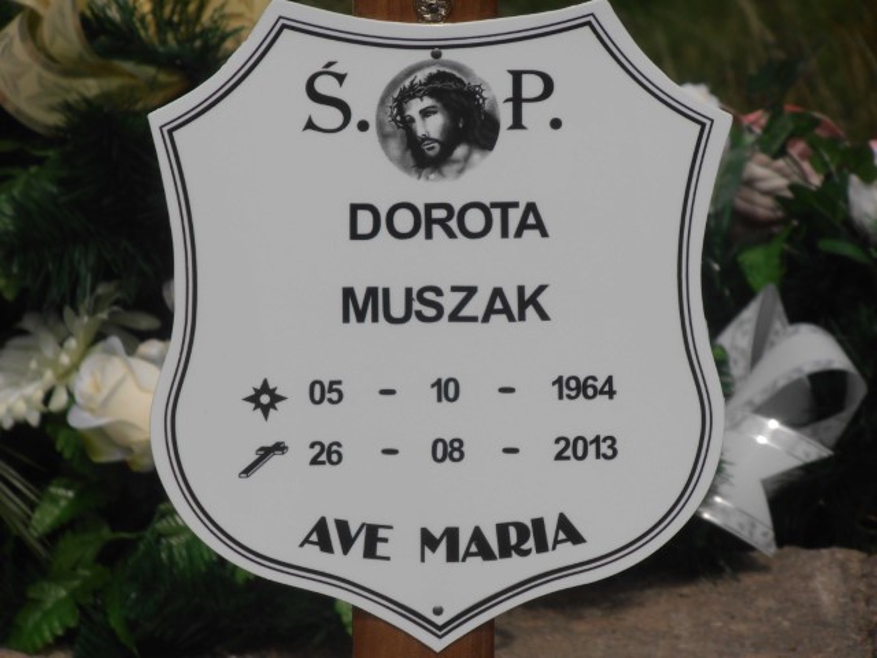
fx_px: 6080
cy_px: 329
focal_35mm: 240
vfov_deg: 6.2
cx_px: 438
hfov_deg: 8.2
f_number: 5.7
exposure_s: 1/1600
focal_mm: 42.54
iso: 80
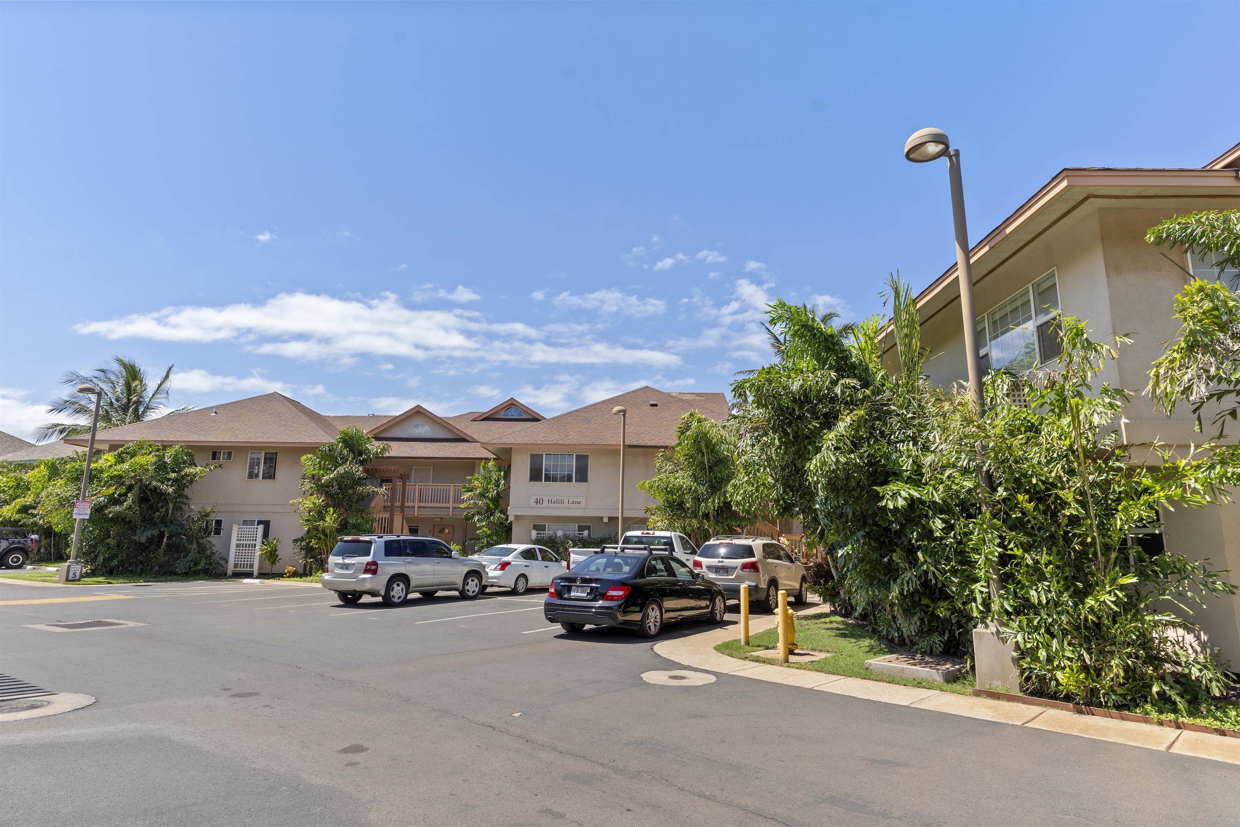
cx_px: 620
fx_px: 689
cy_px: 414
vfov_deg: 61.9
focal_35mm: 20
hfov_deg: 84.0
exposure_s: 1/160
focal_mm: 20
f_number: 8
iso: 64
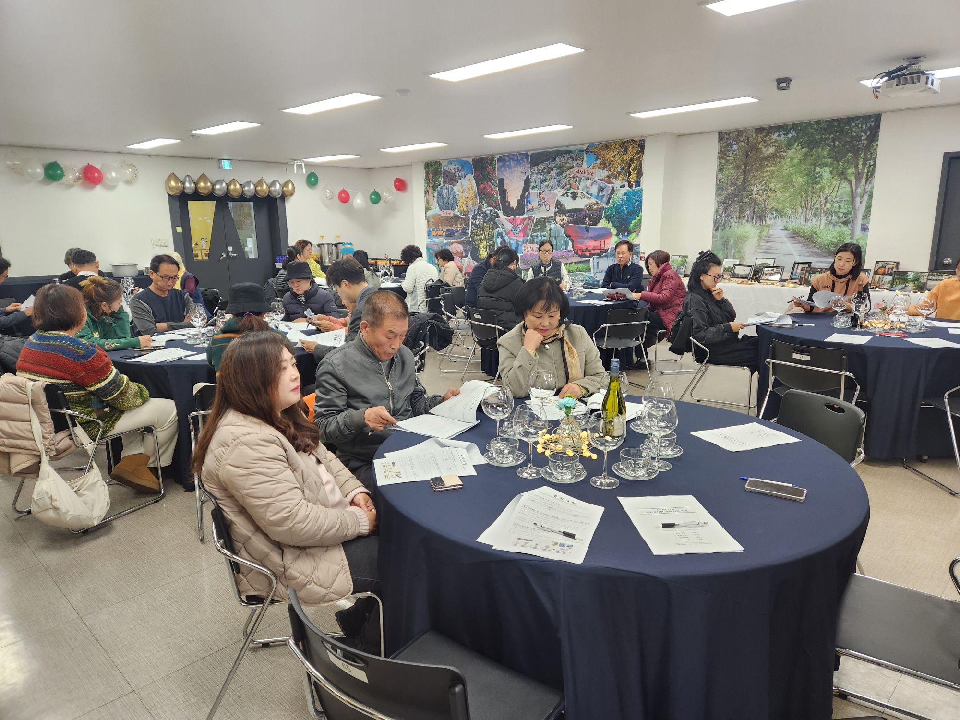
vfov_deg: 58.9
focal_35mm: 23
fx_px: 638
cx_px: 480
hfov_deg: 73.9
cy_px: 360
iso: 200
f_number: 1.8
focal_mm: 5.4
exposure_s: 1/120
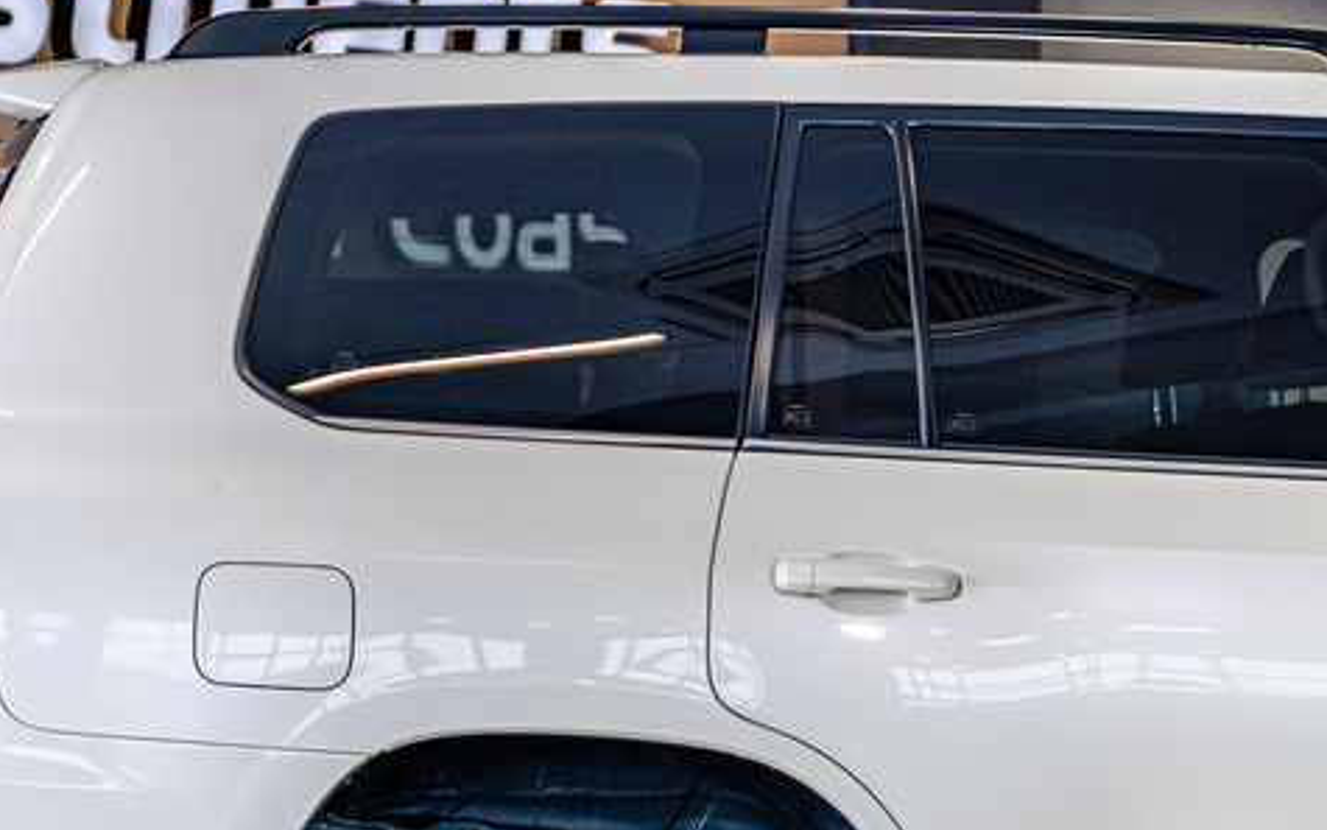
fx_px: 4521
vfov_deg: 10.4
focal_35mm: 125
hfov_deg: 16.6
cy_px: 735
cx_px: 393
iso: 320
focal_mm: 57
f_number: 2.8
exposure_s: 1/200
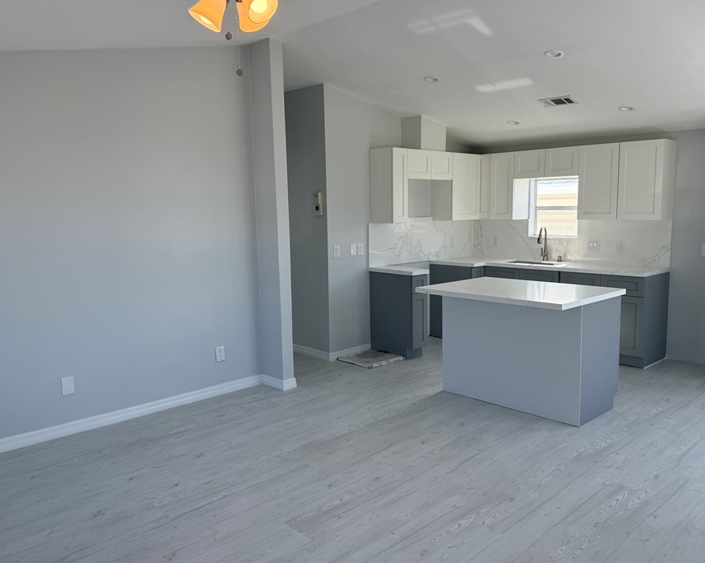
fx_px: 584
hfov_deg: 62.1
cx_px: 385
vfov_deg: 51.5
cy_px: 276
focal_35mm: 28
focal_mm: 6.76
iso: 100
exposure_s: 1/822
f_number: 1.78
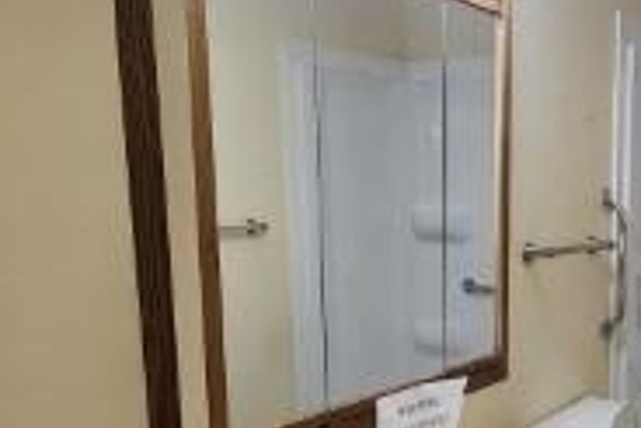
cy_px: 372
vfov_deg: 27.8
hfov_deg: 40.4
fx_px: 837
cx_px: 498
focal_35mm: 47
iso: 200
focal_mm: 2.2
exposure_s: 1/60
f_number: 2.2
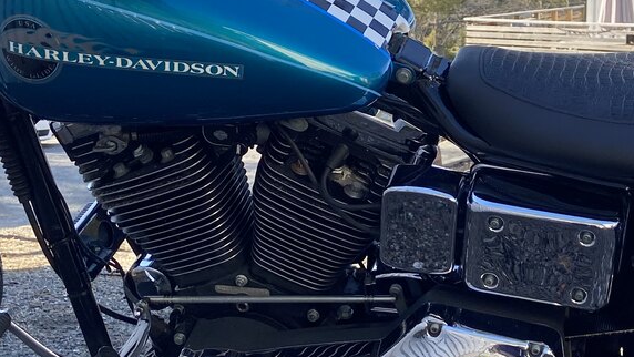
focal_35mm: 76
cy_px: 159
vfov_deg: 15.9
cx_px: 406
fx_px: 1278
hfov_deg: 27.7
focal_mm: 4.25
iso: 32
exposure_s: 1/591
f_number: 1.8
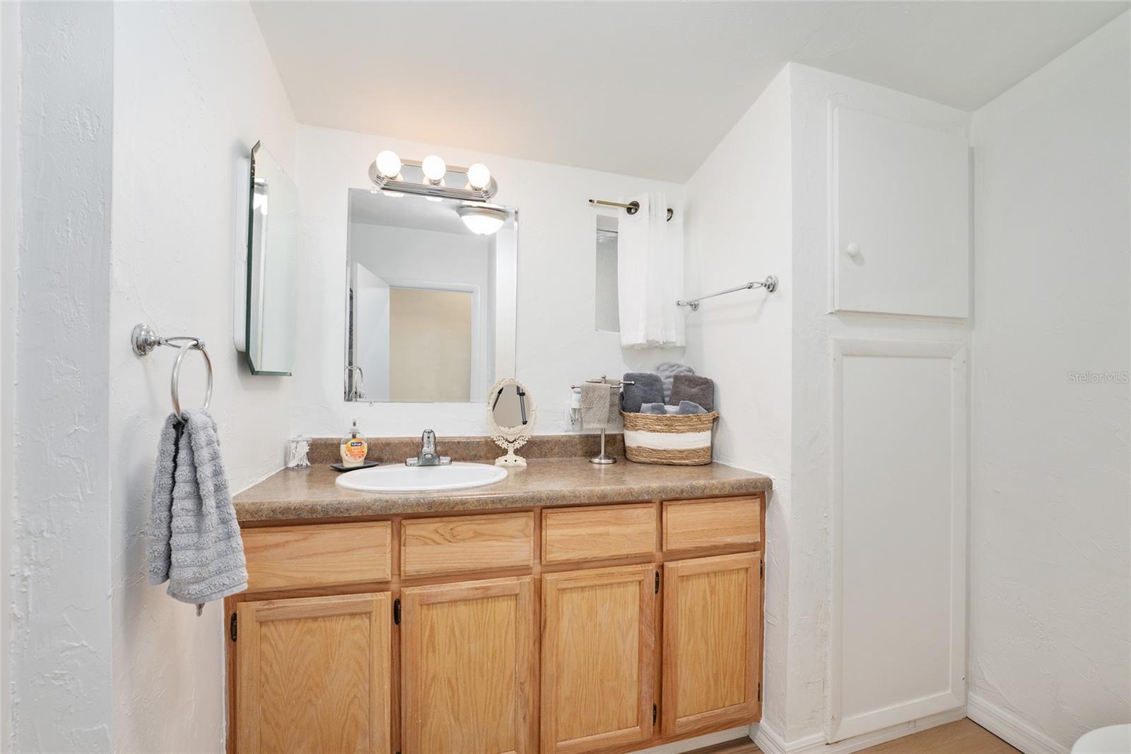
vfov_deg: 81.2
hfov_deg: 104.3
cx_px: 566
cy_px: 377
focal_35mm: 14
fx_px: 440
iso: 400
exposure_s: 1/10
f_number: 7.1
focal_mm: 14
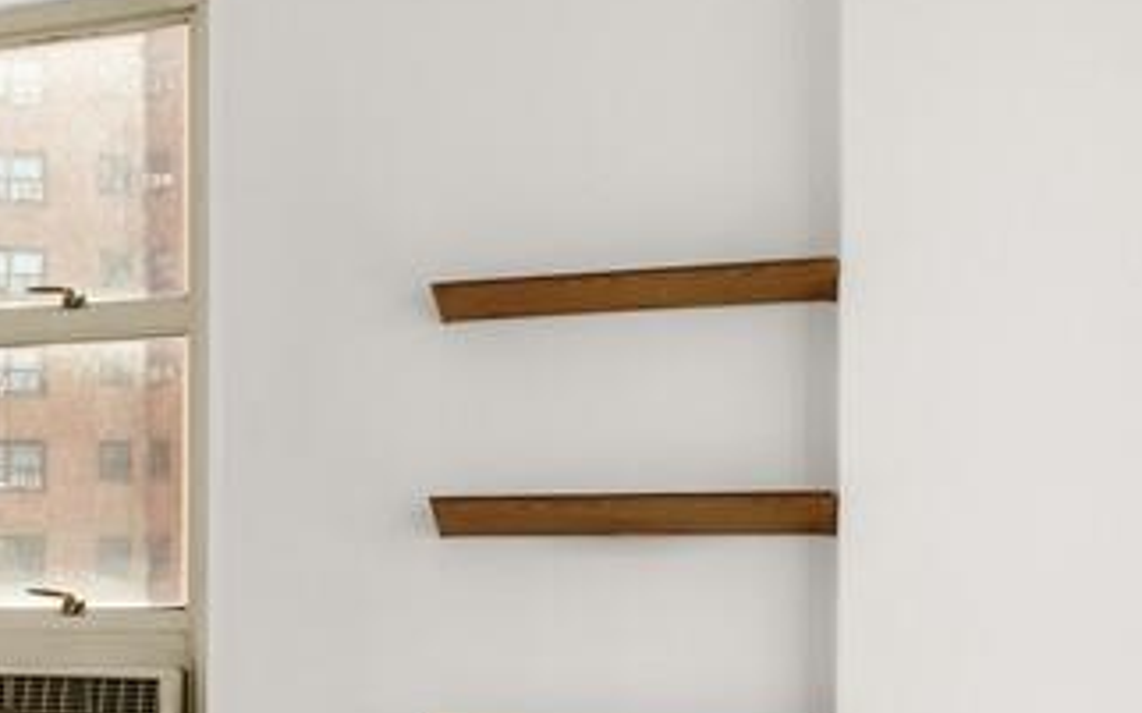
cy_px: 642
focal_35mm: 76
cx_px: -958
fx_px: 2365
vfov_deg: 16.9
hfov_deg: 19.6
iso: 320
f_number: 11
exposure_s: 1/15
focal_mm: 16
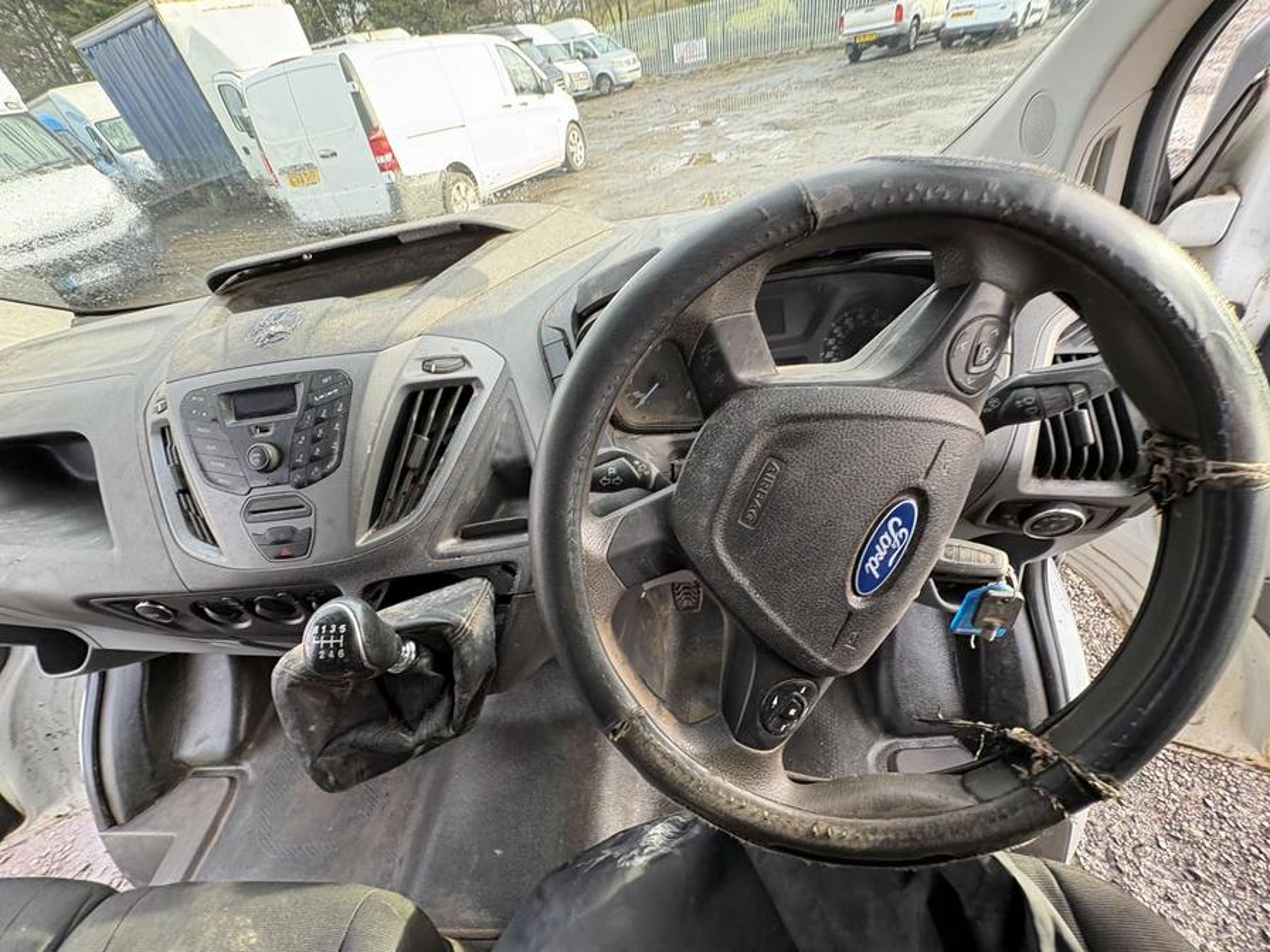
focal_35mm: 14
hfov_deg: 102.1
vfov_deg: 85.7
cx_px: 635
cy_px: 476
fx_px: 514
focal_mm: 2.22
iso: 160
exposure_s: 1/99
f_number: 2.2
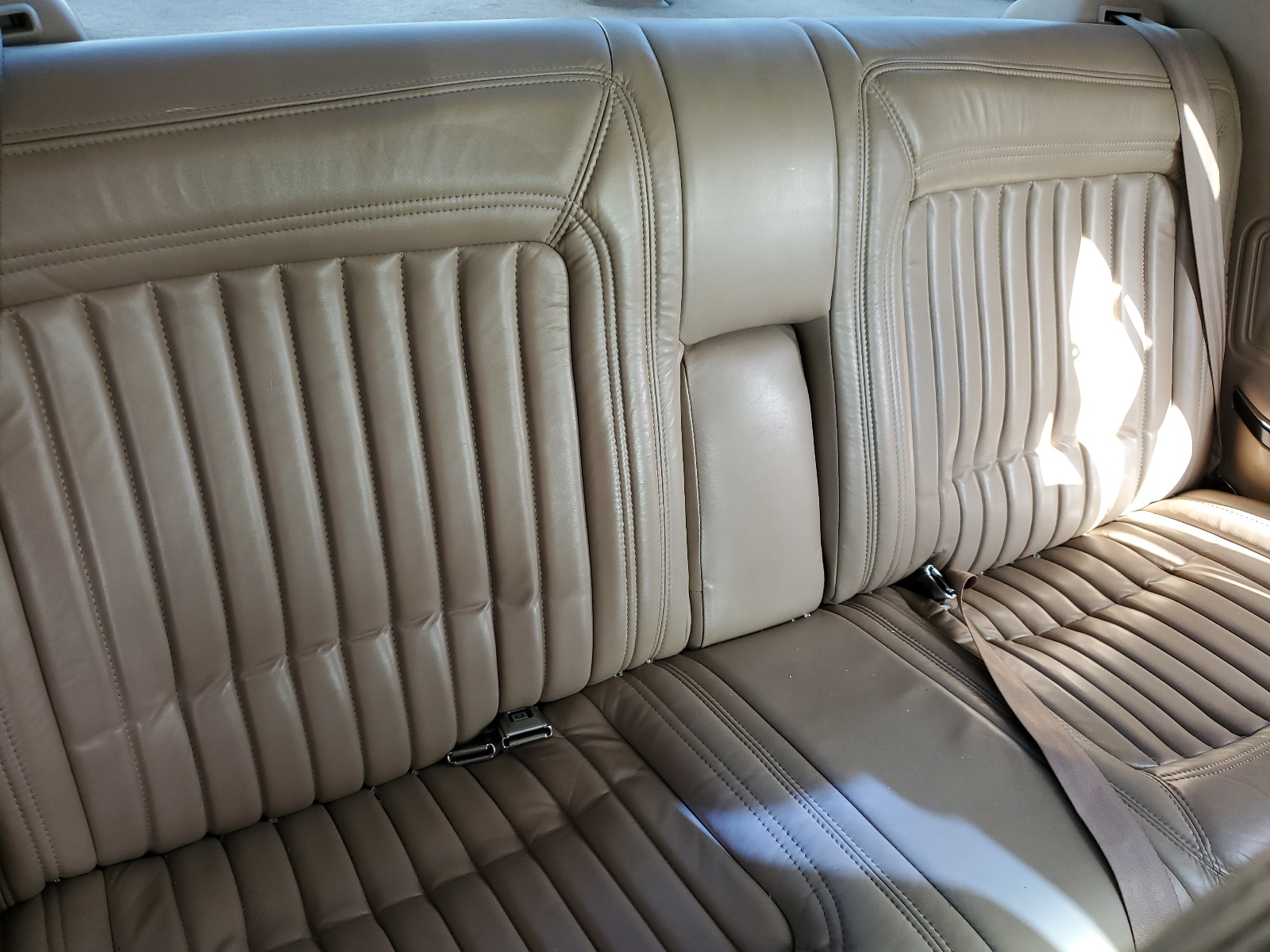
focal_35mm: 26
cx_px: 635
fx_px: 954
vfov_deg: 53.1
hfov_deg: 67.3
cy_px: 476
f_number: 1.5
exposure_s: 1/120
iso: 60
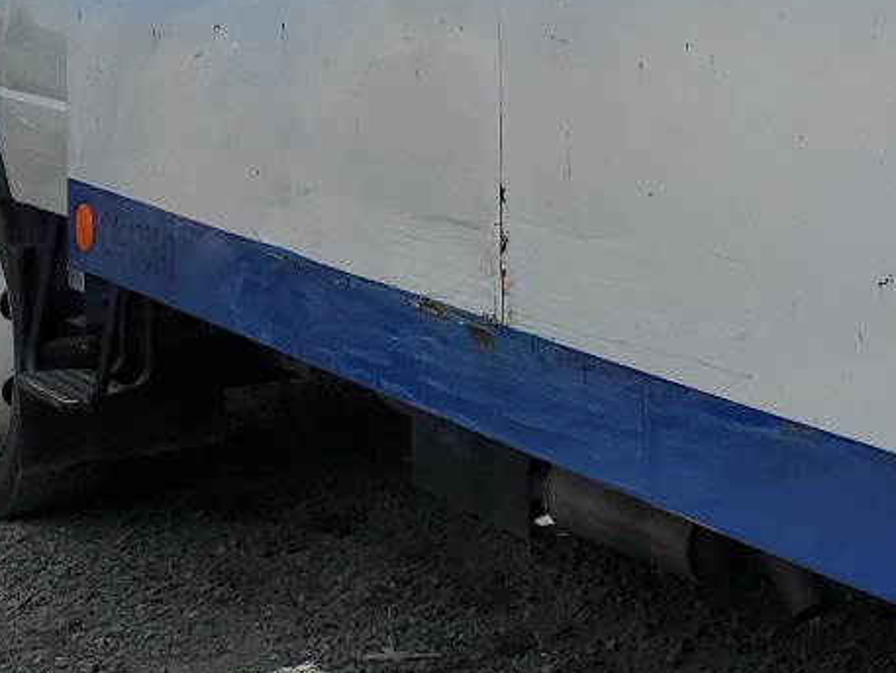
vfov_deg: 15.8
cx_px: 1325
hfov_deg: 19.0
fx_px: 2356
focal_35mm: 91
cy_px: -86
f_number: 1.5
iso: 50
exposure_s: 1/5000
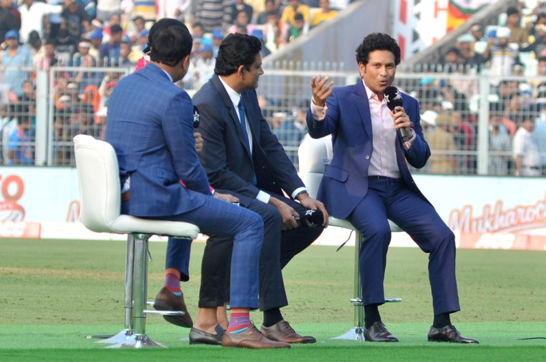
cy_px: 181
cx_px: 273
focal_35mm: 300
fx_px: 4544
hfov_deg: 6.9
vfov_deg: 4.6
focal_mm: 200
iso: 500
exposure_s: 1/800
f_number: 6.3
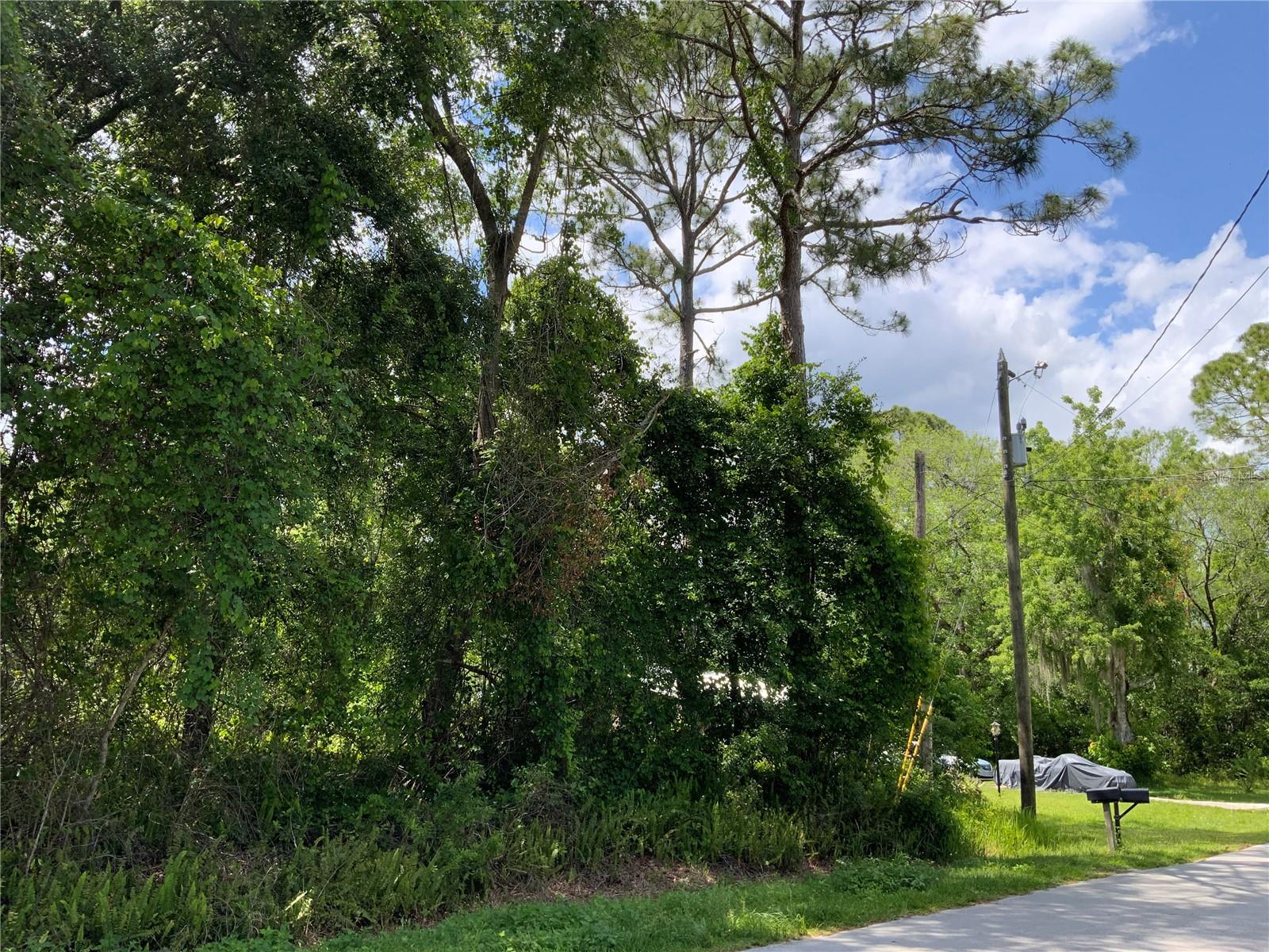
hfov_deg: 61.7
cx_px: 634
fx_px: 1063
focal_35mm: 29
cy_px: 476
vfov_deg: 48.2
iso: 16
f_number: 1.8
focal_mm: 3
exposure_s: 1/804
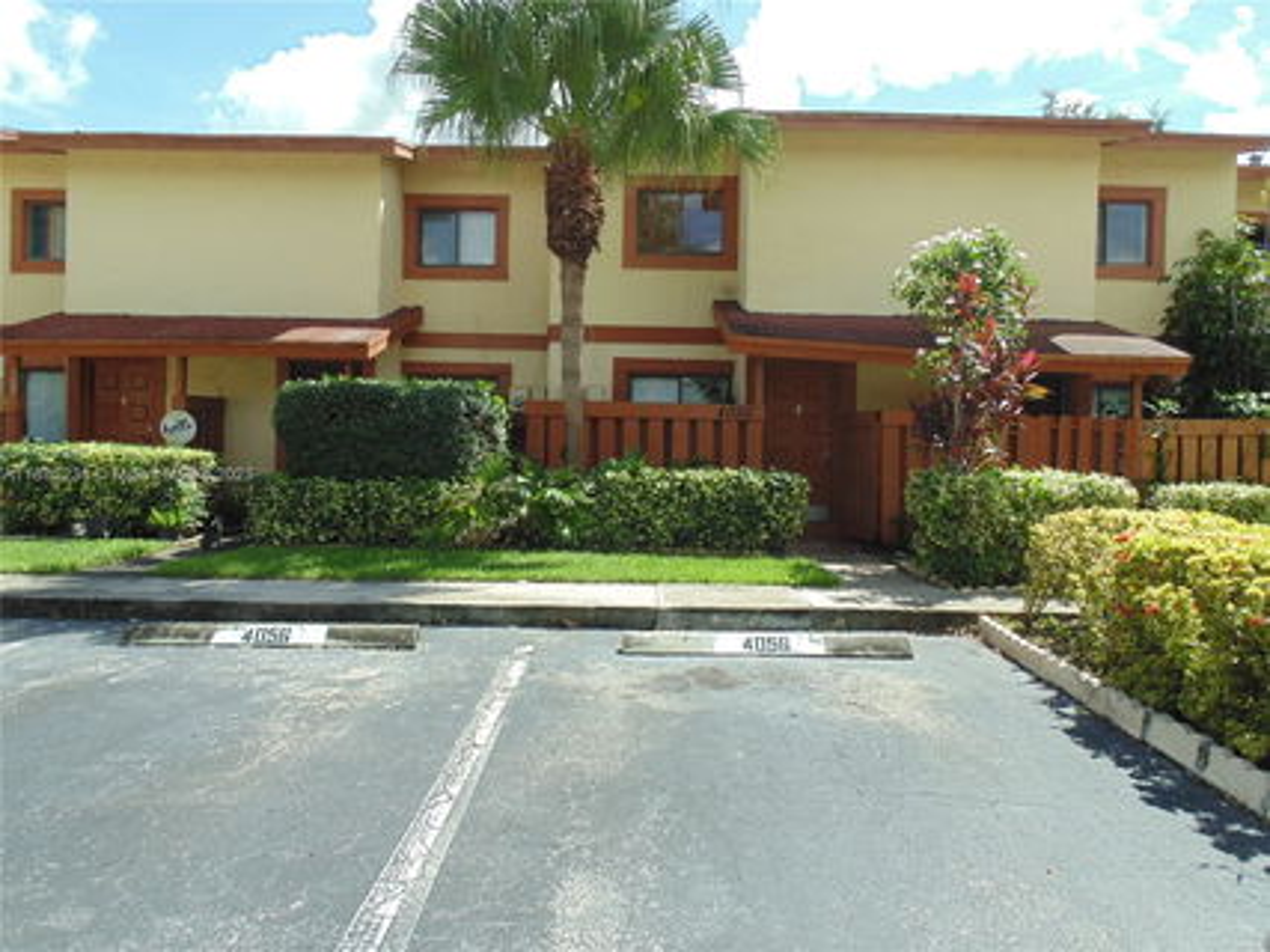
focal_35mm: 24
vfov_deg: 56.8
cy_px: 476
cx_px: 635
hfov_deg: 71.6
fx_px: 880
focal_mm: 4.3
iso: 80
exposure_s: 1/640
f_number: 3.1
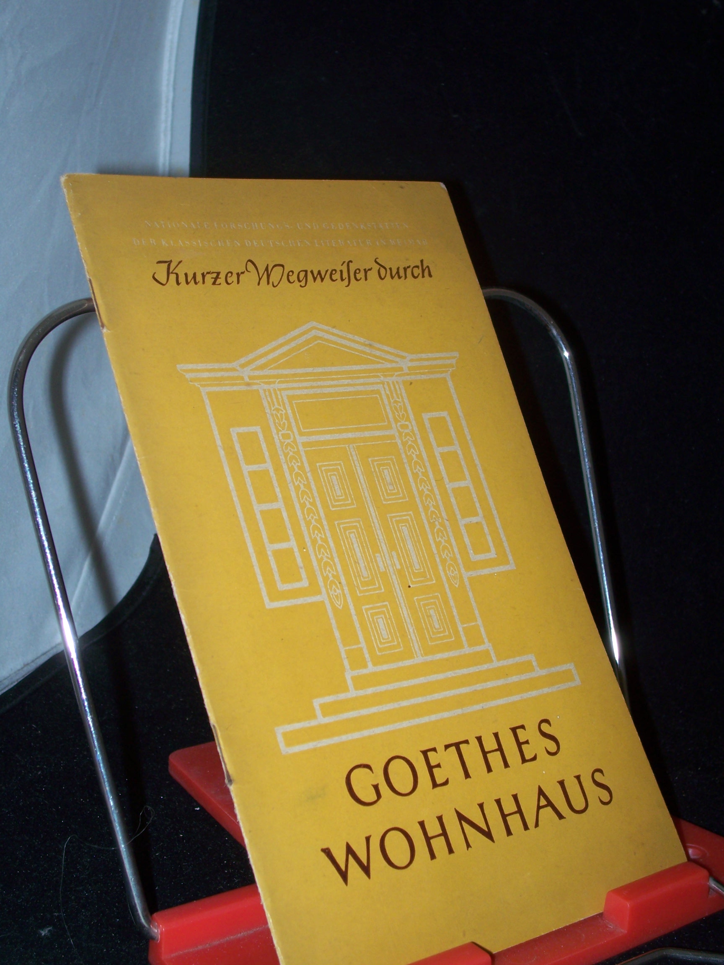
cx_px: 362
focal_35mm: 53
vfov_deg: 36.2
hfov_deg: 27.5
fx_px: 1478
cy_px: 482
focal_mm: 8.7
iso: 80
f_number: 3.2
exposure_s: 1/80
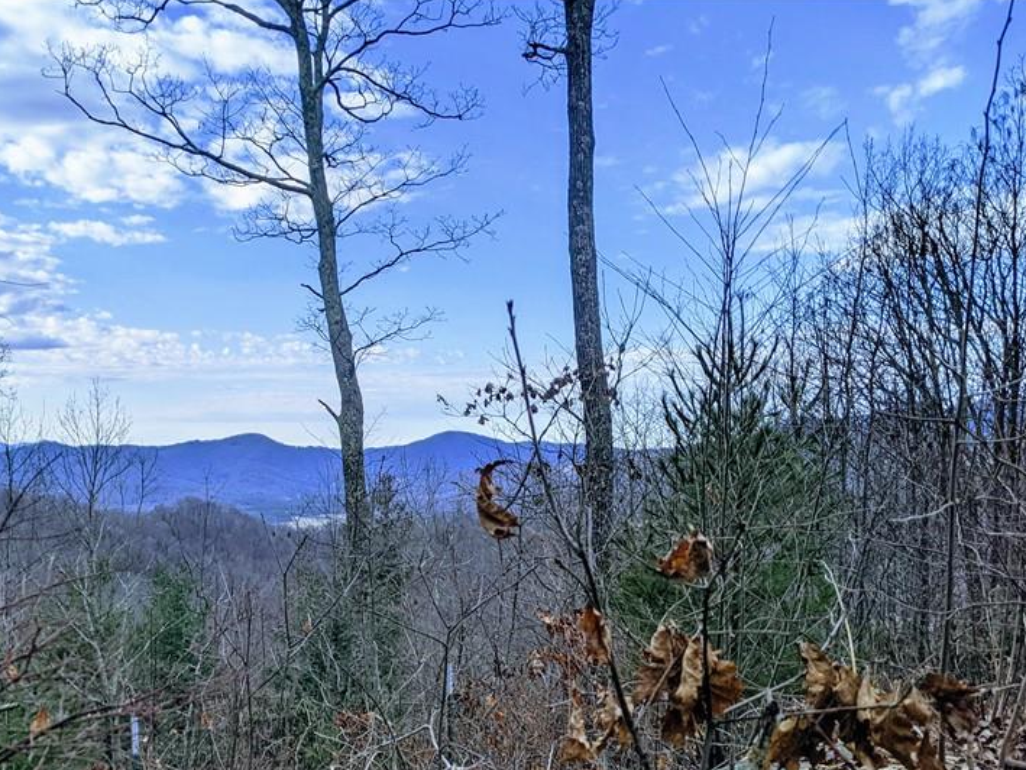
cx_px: 342
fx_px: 1156
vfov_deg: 36.2
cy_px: 550
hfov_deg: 47.1
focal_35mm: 39
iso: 76
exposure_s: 1/2132
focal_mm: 4.38
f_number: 1.73
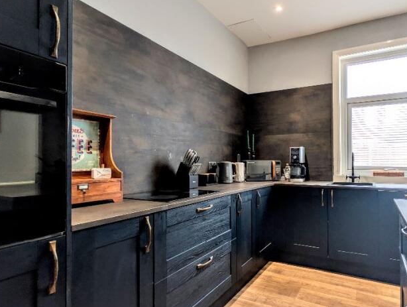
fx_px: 236
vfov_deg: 66.1
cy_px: 157
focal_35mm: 20
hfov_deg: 81.0
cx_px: 235
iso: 42
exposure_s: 1/46.7
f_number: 1.7
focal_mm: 2.02
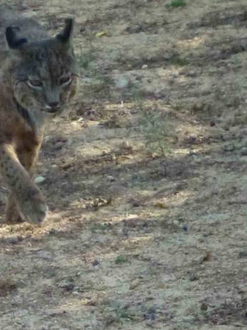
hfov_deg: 3.5
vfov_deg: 4.7
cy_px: 349
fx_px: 4040
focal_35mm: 424
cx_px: -135
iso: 800
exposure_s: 1/320
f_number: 5.1
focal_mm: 21.7
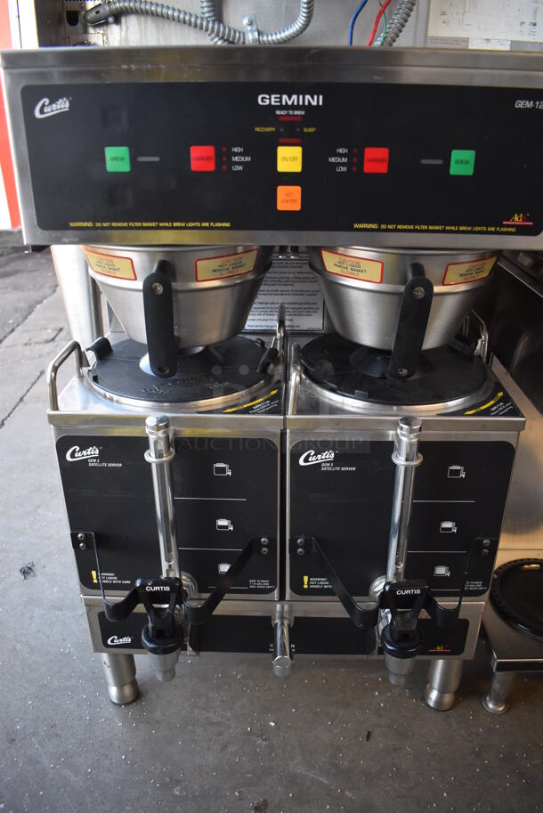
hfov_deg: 48.0
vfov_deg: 67.3
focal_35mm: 27
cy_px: 406
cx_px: 272
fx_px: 610
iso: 800
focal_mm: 18
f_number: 3.5
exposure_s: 1/200
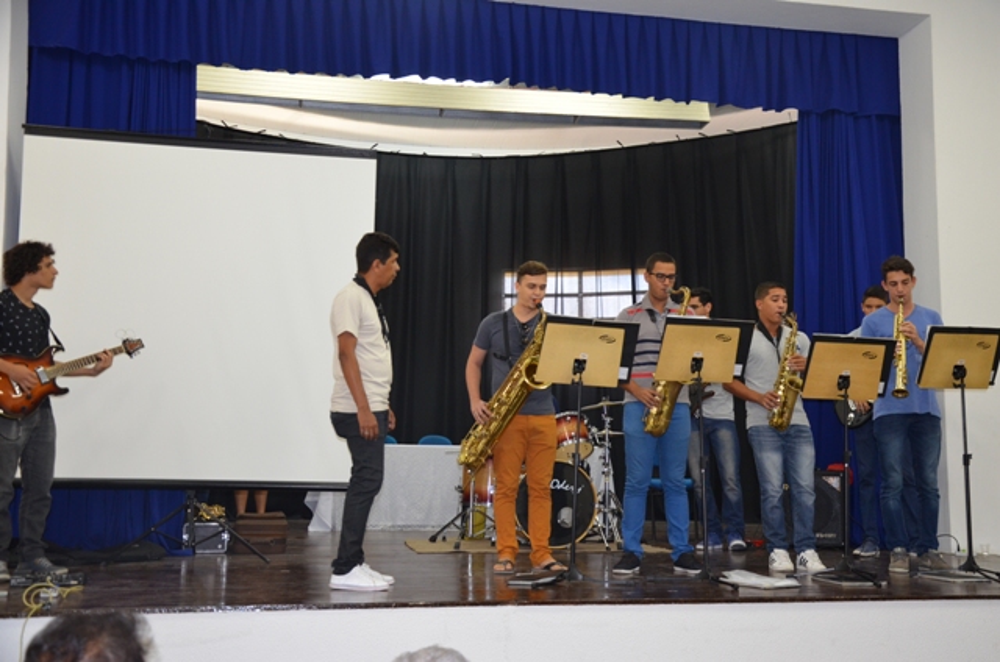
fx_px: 1081
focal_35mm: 39
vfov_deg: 34.1
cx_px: 500
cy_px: 331
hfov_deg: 49.6
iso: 900
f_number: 4
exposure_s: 1/60
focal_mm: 26
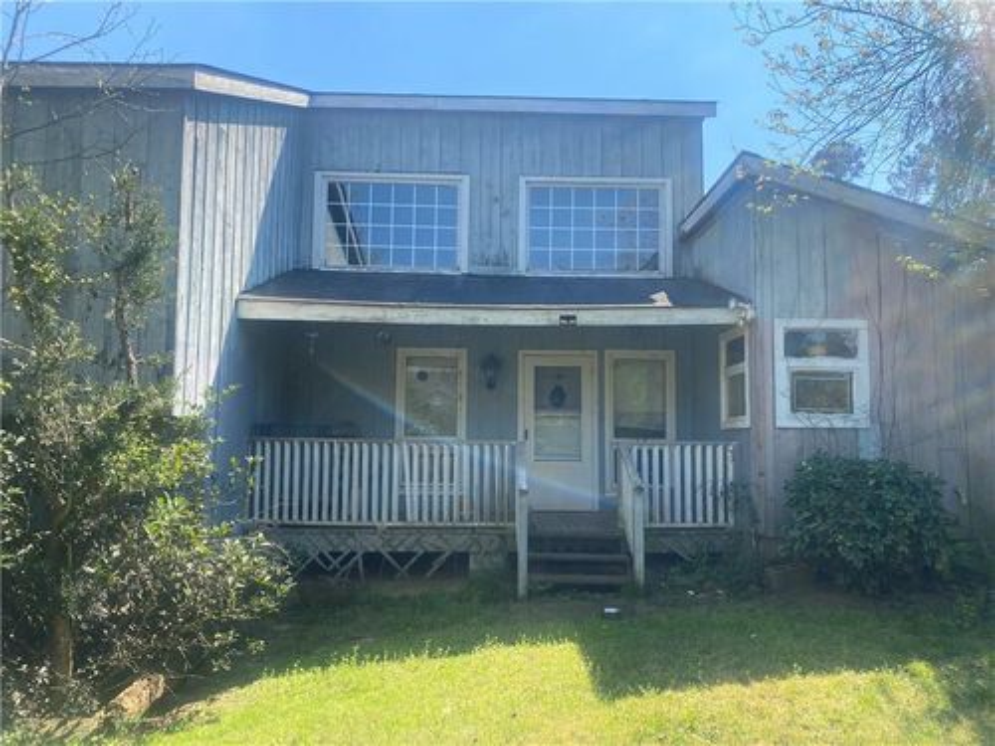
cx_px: 498
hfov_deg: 67.3
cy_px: 373
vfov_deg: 53.1
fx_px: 747
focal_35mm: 26
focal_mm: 4.25
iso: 32
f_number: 1.8
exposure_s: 1/1093
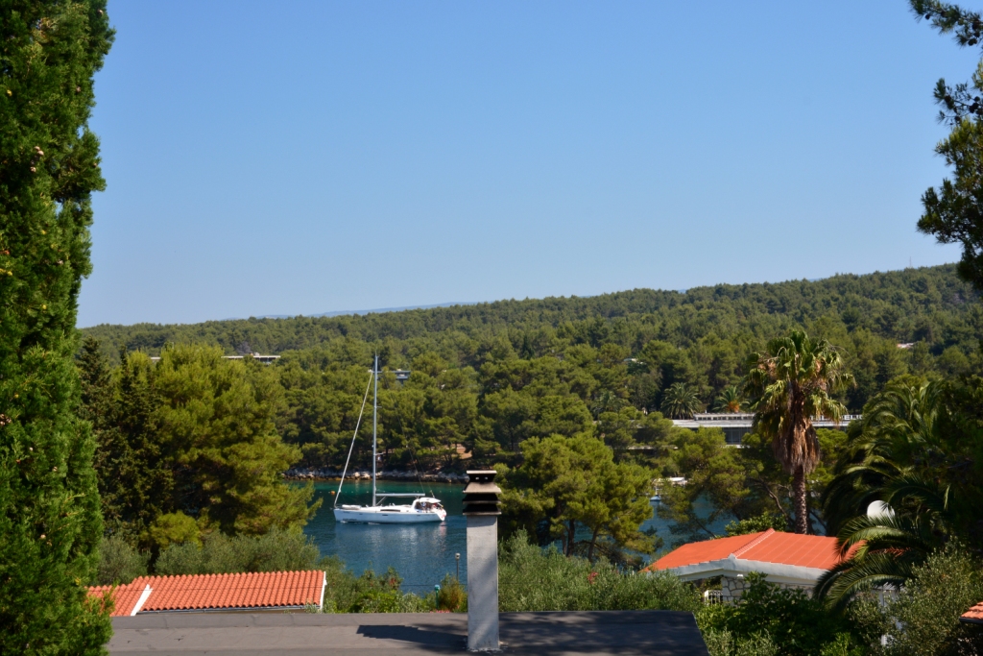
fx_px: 1434
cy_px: 328
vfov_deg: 25.8
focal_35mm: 52
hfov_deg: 37.8
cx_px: 492
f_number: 13
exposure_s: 1/60
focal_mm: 35
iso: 200
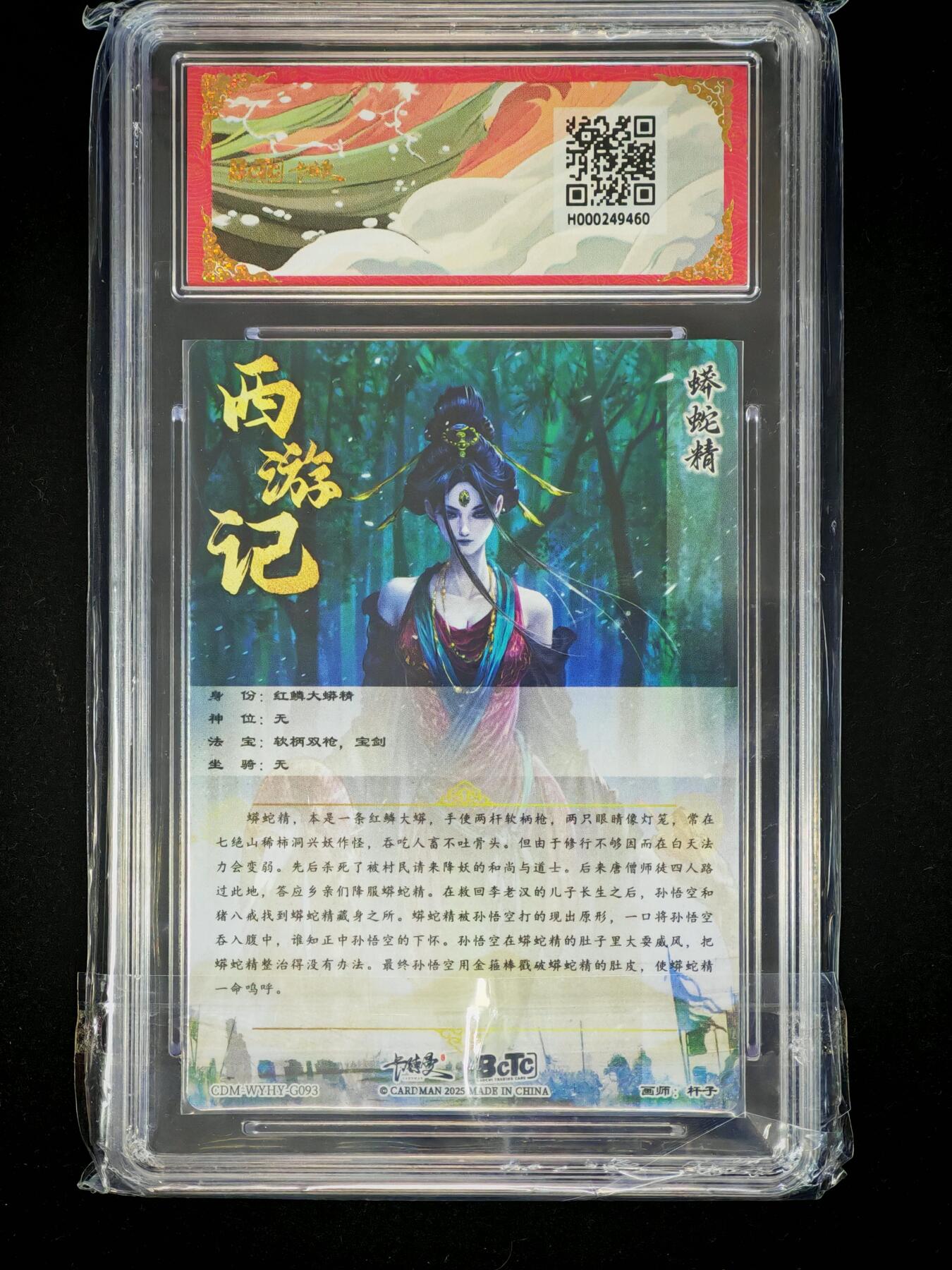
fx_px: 3337
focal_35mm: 91
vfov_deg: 21.5
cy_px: 635
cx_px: 476
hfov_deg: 16.2
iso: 500
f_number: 2.4
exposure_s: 1/25
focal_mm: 8.67
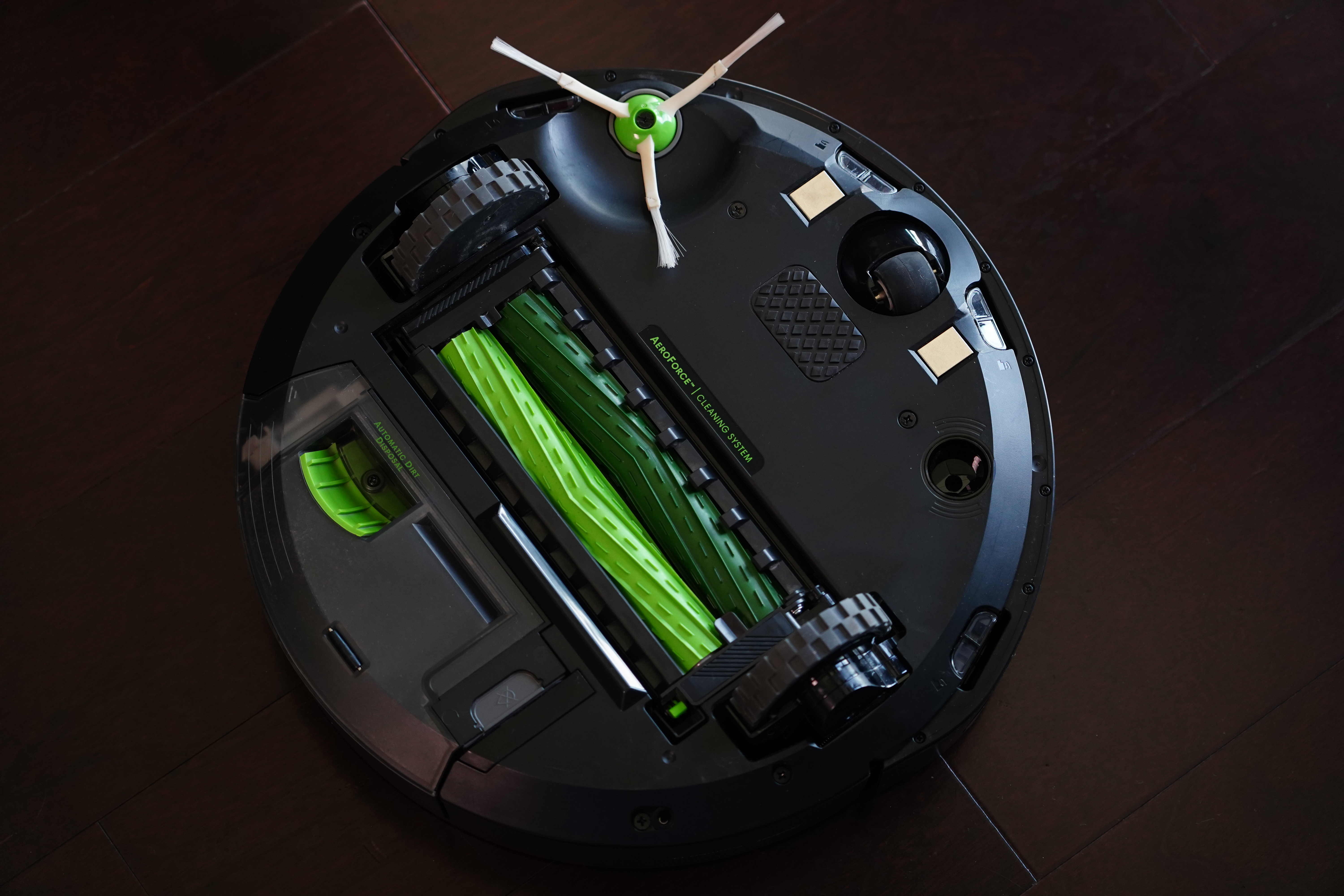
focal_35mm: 86
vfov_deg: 15.9
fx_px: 3210
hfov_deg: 23.6
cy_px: 448
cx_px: 672
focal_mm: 86
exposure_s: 1/100
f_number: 4
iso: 1600
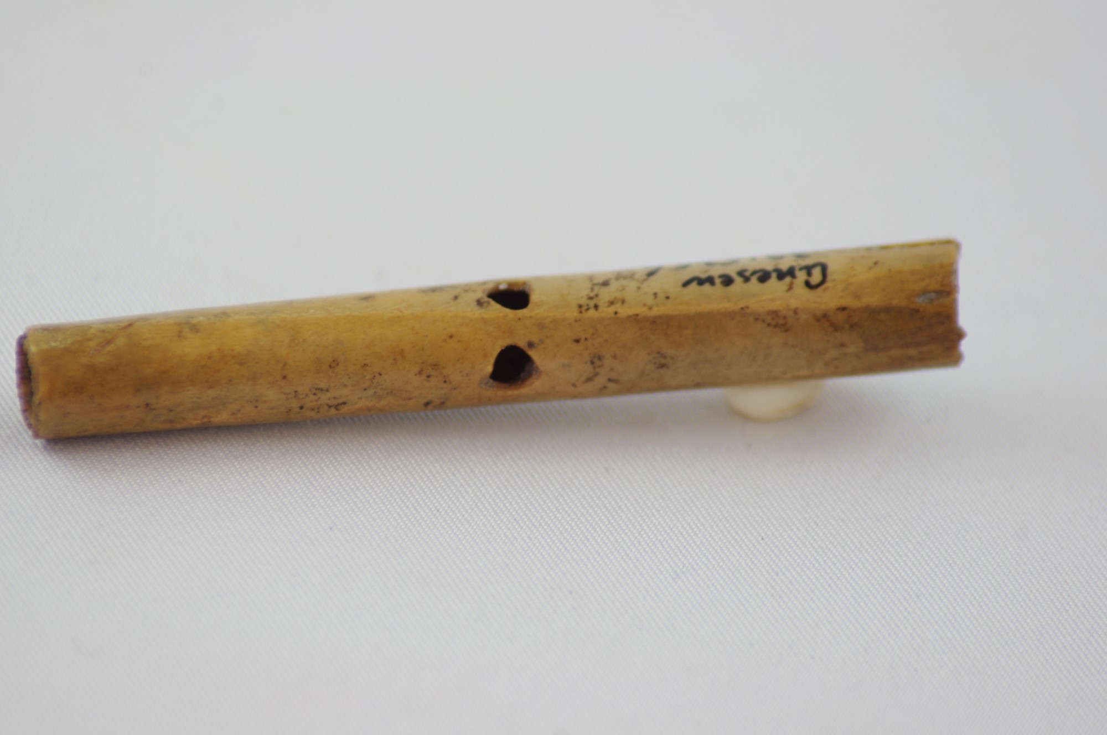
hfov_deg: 5.3
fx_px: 11977
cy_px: 368
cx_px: 554
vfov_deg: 3.5
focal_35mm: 390
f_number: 7.1
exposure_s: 1/60
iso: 400
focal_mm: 260
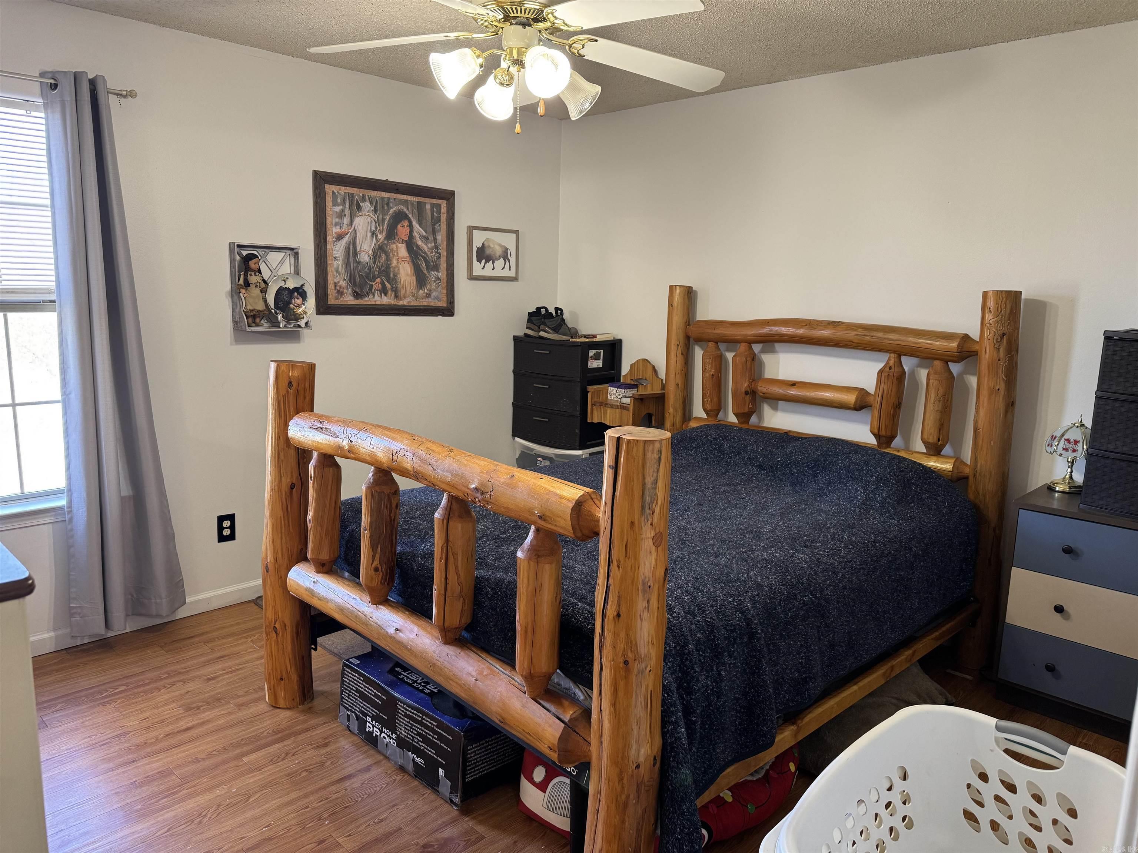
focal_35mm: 24
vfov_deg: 56.8
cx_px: 569
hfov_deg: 71.6
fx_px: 789
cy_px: 426
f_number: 1.78
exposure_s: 1/60
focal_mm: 6.76
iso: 250
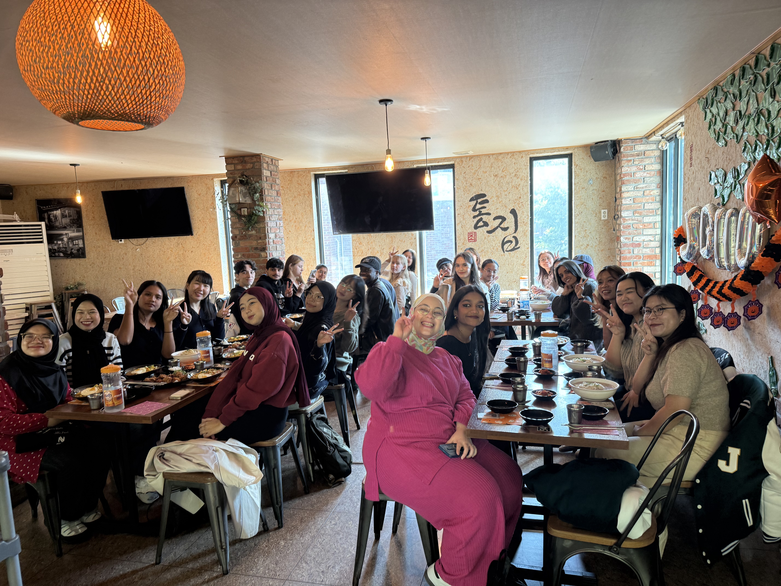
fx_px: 541
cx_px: 390
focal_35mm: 24
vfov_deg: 56.8
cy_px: 293
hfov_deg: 71.6
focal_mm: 6.76
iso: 160
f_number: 1.78
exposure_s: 1/60
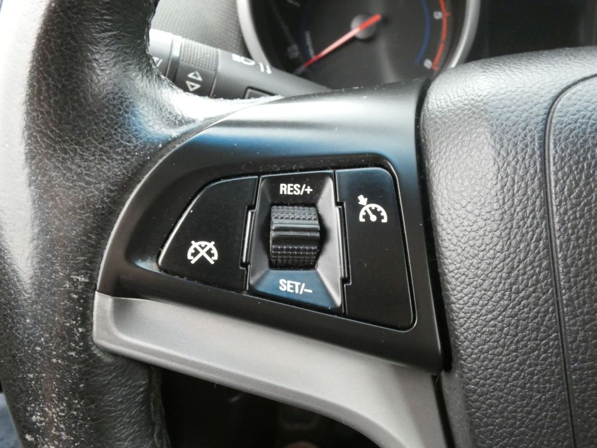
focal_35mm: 33
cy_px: 224
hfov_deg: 55.4
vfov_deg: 42.9
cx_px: 298
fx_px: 569
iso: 800
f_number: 5.6
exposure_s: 1/80
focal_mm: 6
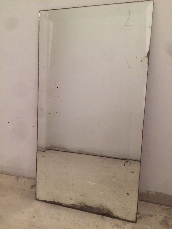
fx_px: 192
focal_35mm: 29
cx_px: 86
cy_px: 114
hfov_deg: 48.2
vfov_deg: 61.7
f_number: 2.2
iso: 250
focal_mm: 4.15
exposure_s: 1/25
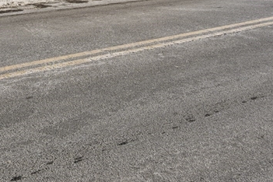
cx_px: 30
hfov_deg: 27.8
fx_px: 531
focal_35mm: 70
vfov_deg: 17.9
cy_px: -71
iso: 100
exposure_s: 1/160
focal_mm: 24
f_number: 11
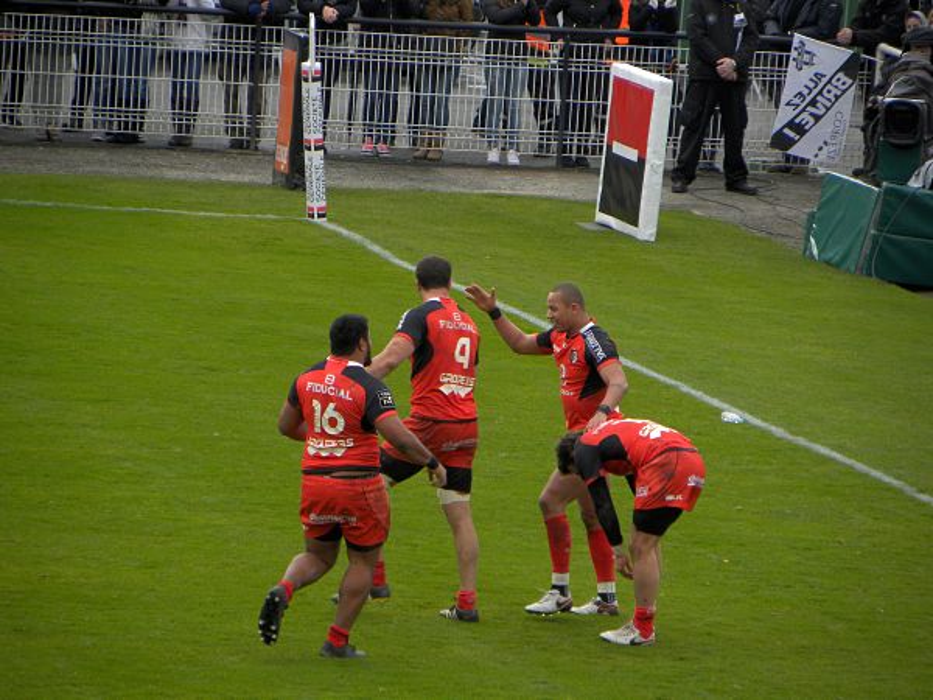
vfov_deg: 3.1
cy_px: 350
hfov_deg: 4.1
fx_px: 12964
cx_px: 466
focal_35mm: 481
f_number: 5
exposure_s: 1/223
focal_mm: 85.6
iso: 113
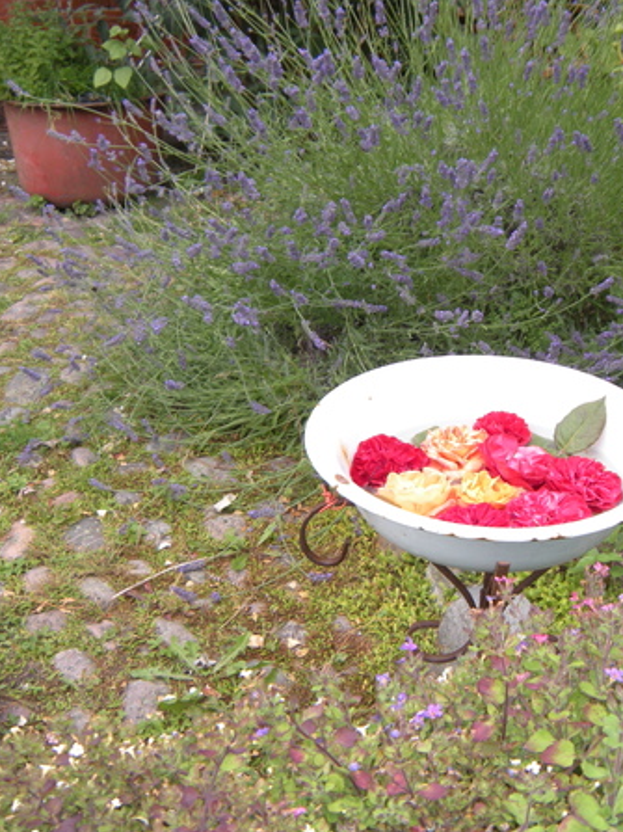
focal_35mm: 47
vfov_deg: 40.4
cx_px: 461
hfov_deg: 30.4
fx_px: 1128
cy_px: 417
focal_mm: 5.9
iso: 64
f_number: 3.8
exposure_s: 1/97.6
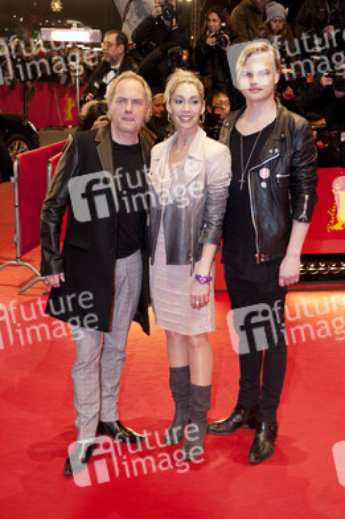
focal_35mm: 53
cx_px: 174
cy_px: 257
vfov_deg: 37.5
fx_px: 762
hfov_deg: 25.5
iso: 800
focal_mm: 52
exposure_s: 1/125
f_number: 5
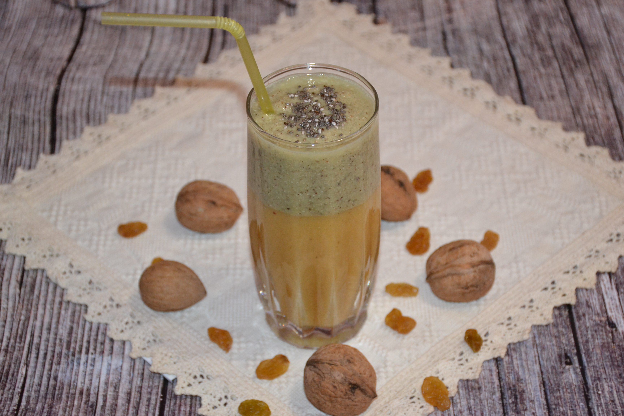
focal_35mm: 78
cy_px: 208
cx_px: 312
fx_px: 1352
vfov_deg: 17.5
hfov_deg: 26.0
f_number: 4.8
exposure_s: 1/60
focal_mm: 52
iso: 1600
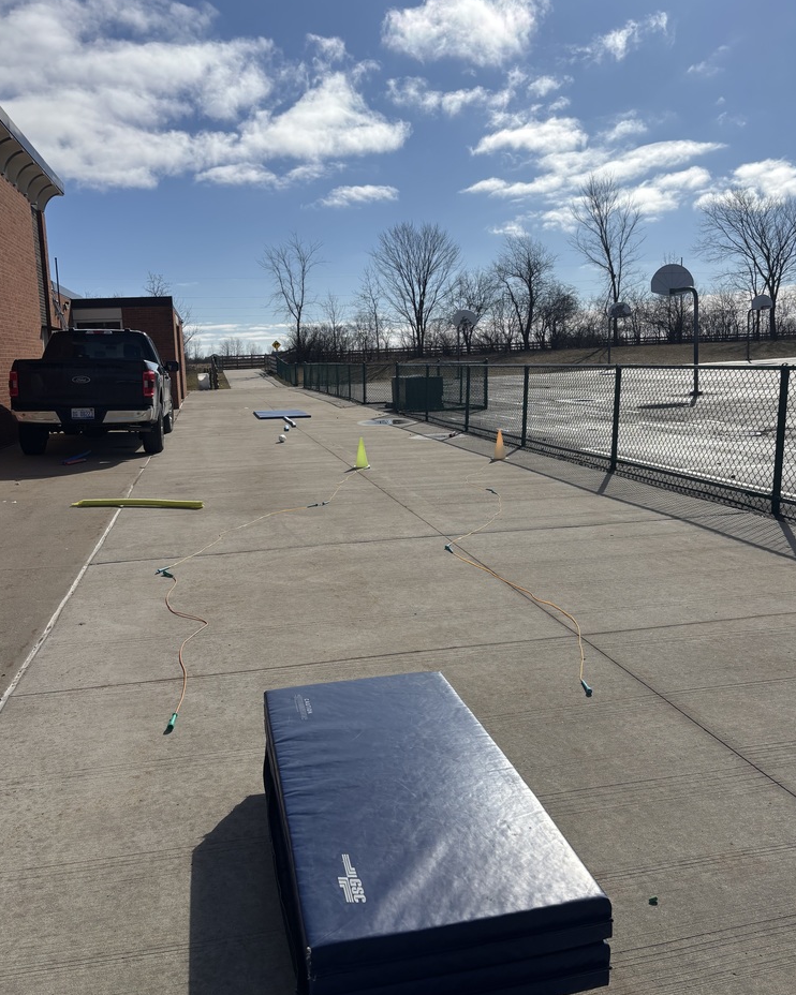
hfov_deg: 51.5
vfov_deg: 62.2
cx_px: 392
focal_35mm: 28
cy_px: 466
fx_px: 825
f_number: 1.6
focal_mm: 5.96
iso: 50
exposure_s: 1/8333
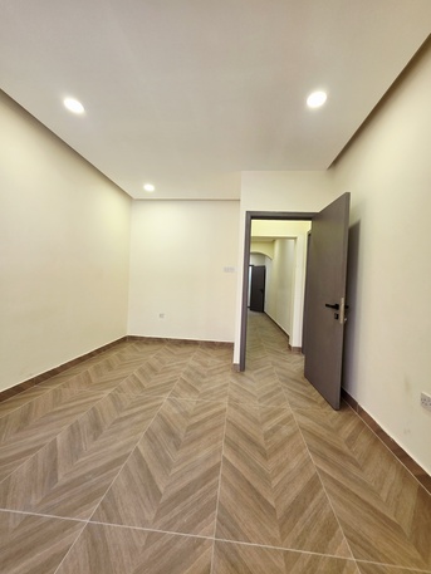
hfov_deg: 89.9
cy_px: 287
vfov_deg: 106.2
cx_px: 216
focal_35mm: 13
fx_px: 216
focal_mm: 2.2
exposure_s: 1/101
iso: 100
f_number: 1.9
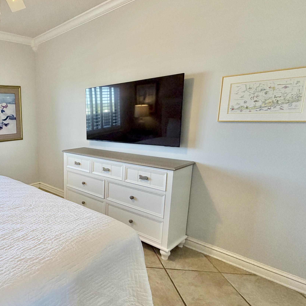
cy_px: 159
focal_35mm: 23
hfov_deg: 59.5
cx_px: 43
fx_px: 230
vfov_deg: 67.2
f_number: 2.2
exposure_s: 1/120
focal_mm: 2.22
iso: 160
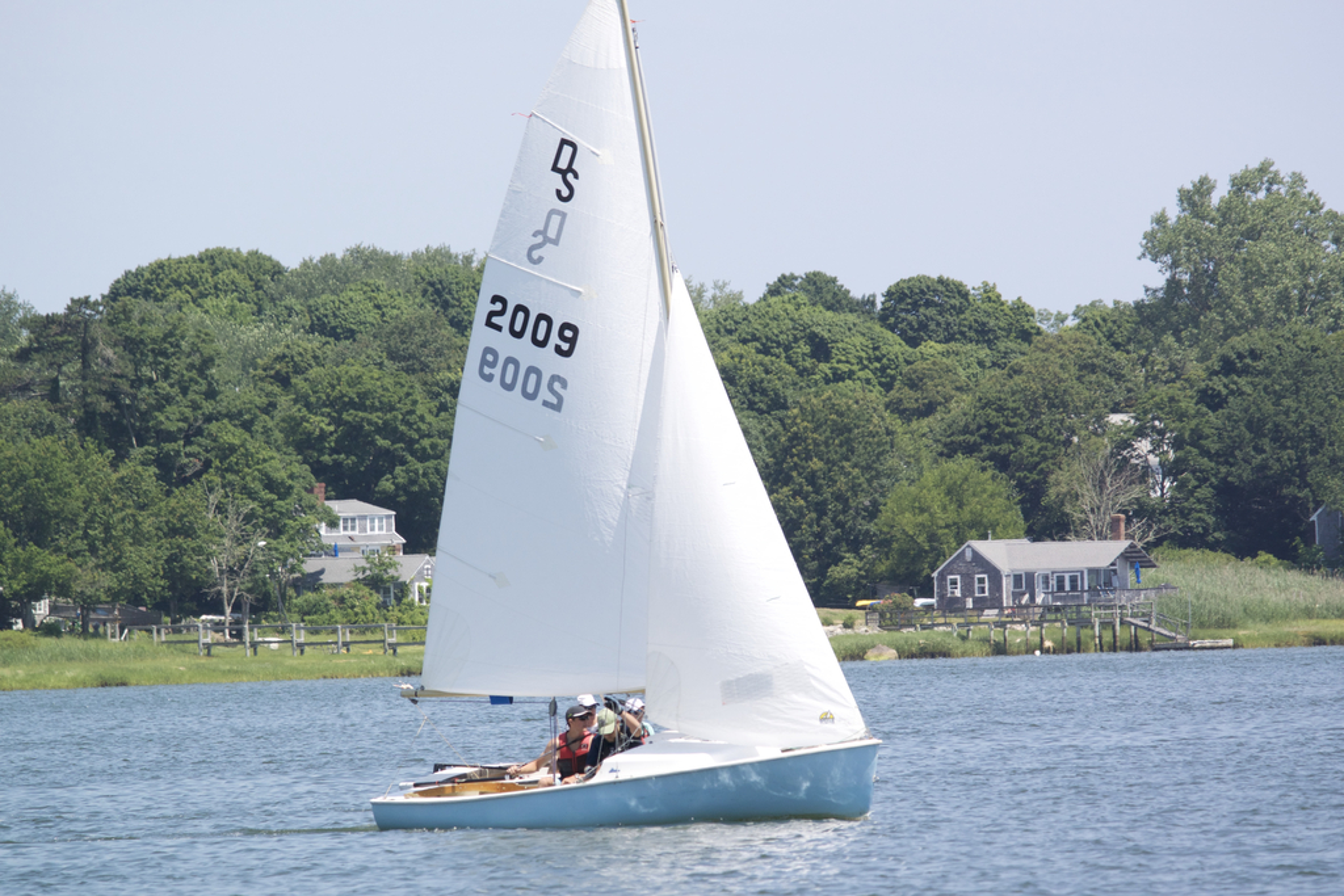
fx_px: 16615
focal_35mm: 445
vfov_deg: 3.1
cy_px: 448
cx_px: 672
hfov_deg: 4.6
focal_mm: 165
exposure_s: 1/500
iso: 160
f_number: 5.3
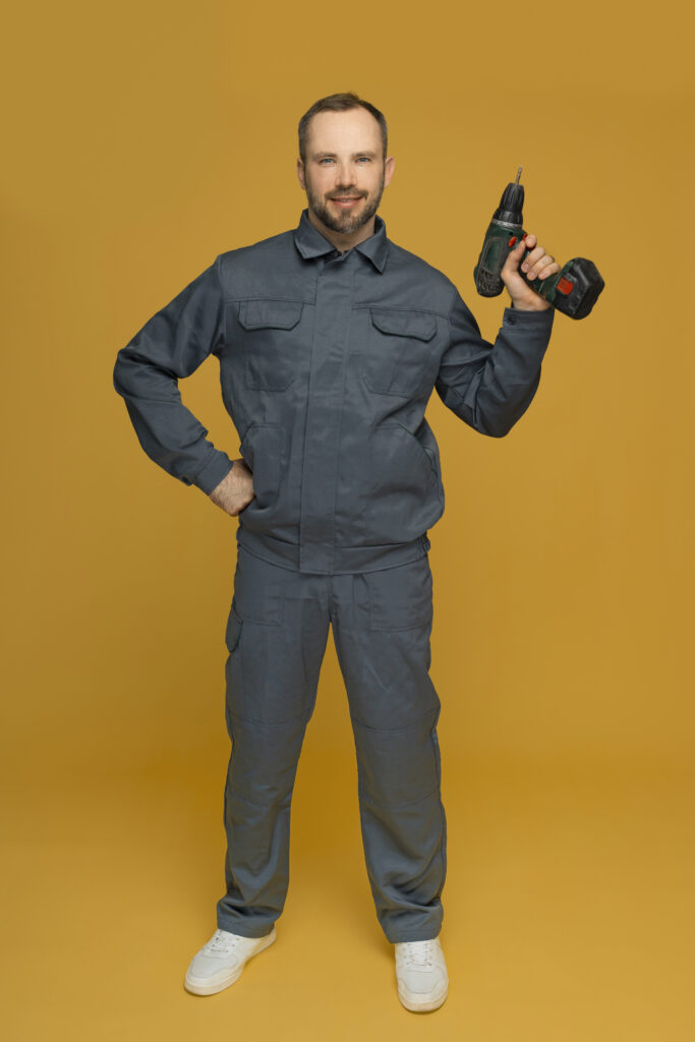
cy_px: 521
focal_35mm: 44
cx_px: 348
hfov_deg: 30.5
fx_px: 1274
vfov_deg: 44.5
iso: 64
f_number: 5.6
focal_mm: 44
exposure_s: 1/160
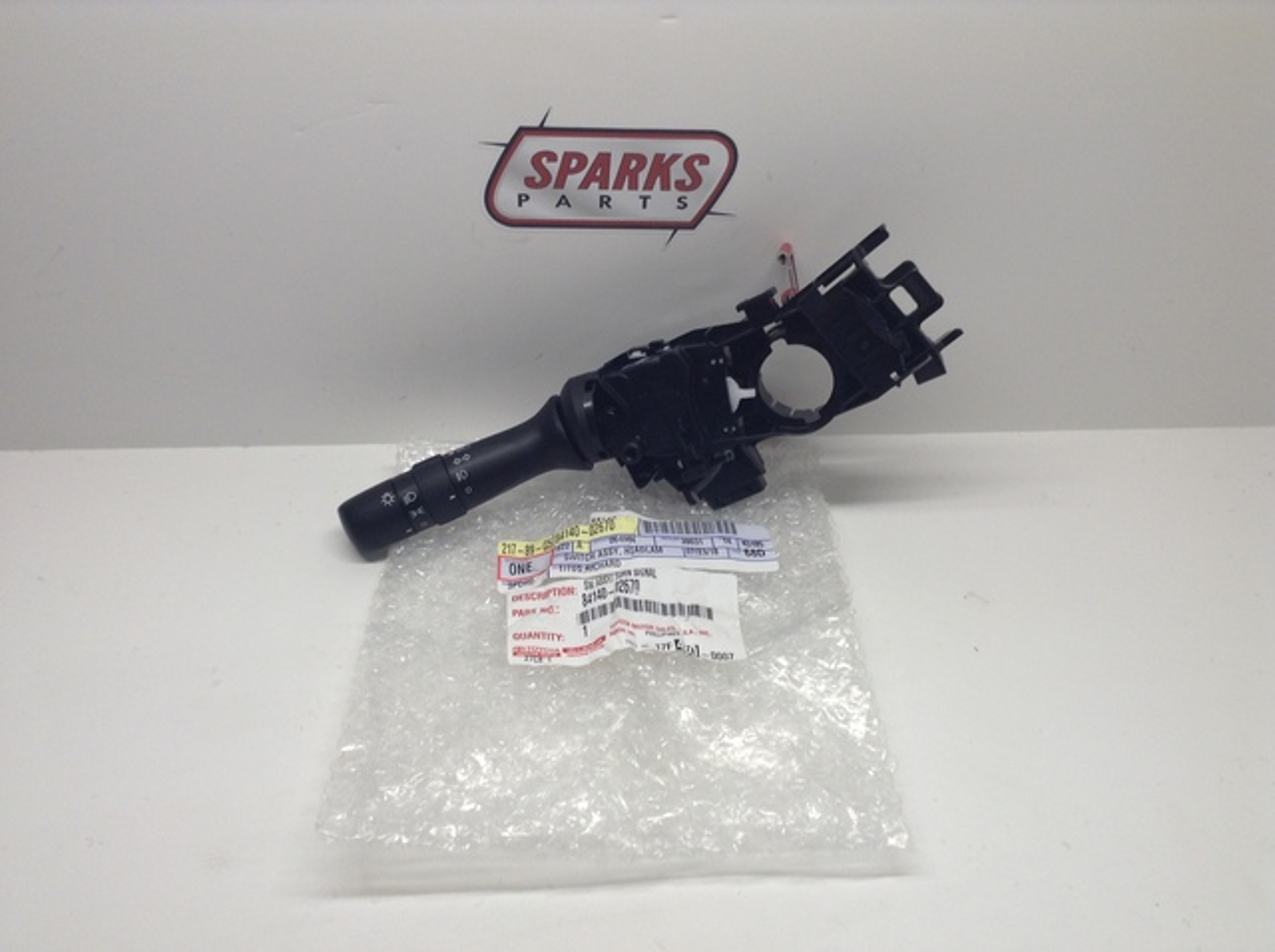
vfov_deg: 42.8
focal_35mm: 33
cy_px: 476
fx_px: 1214
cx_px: 638
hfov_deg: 55.4
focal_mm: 3.3
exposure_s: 1/40
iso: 32
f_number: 2.4
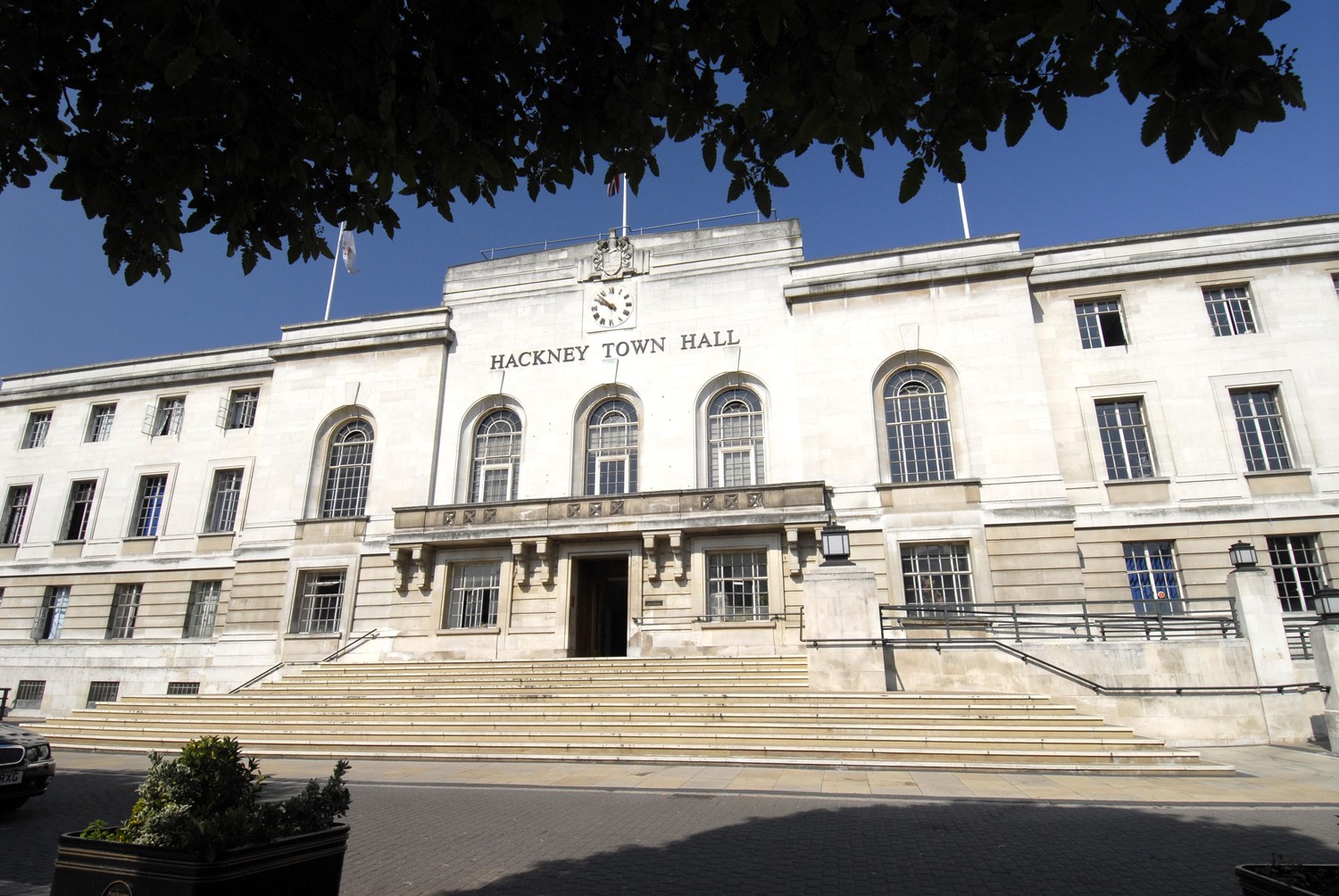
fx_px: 670
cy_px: 448
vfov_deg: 67.5
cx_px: 670
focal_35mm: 18
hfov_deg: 89.9
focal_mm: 12
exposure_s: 1/160
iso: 200
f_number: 10
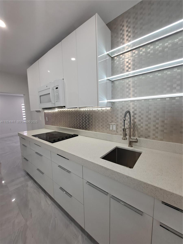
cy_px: 122
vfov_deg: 106.2
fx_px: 92
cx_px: 92
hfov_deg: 89.9
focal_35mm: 13
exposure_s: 1/60
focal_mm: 1.74
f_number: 2.2
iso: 50
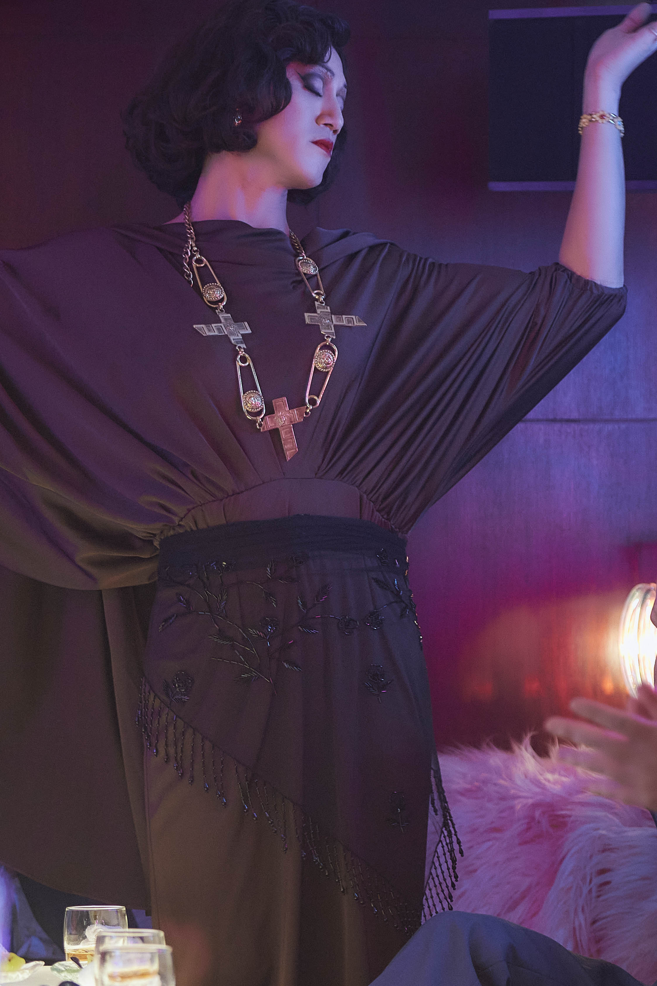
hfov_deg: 10.9
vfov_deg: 16.3
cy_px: 569
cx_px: 291
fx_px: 3449
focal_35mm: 126
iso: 2500
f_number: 2.8
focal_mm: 70
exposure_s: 1/200
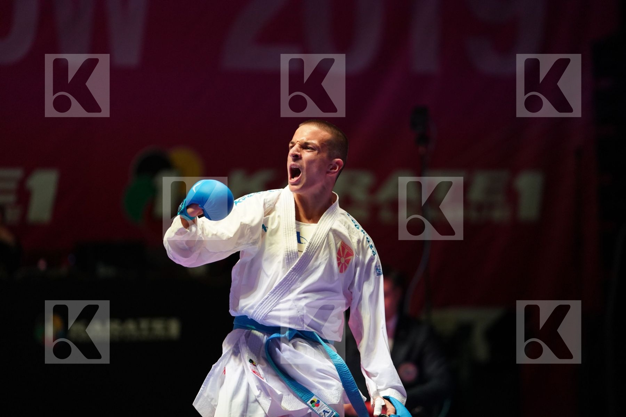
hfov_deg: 10.3
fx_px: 3478
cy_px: 208
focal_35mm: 200
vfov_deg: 6.9
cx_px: 313
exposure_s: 1/1000
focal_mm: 200
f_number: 2.8
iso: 2500
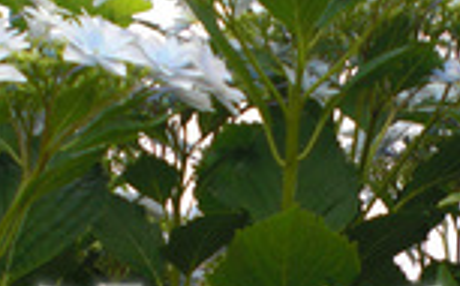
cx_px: 337
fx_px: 1452
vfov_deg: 10.9
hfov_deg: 17.9
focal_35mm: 116
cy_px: 391
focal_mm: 6.3
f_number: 3.1
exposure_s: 1/400
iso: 64
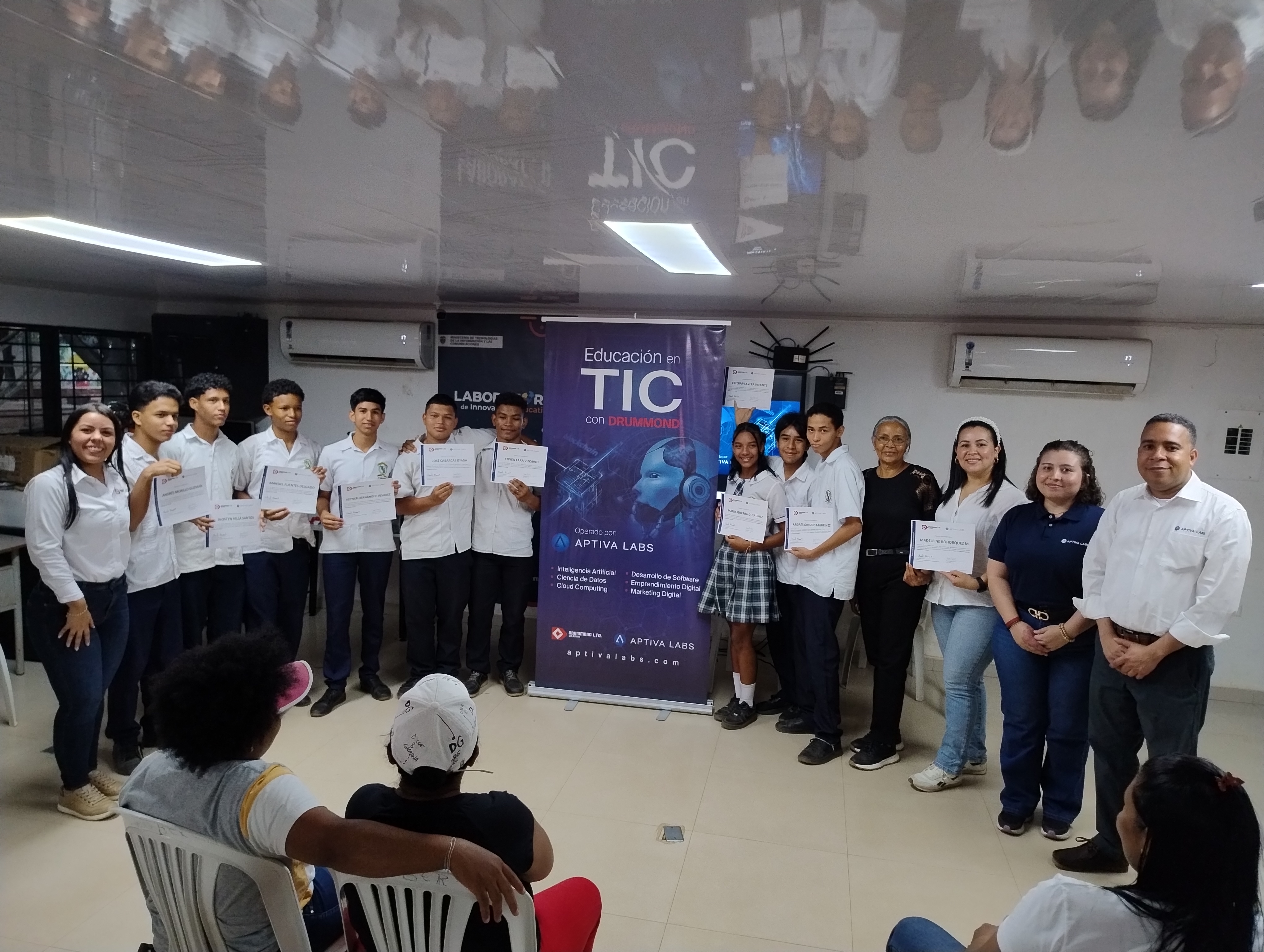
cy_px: 476
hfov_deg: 71.5
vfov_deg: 56.9
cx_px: 632
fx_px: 878
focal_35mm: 24
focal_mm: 5.56
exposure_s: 1/60
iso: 778
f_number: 1.8
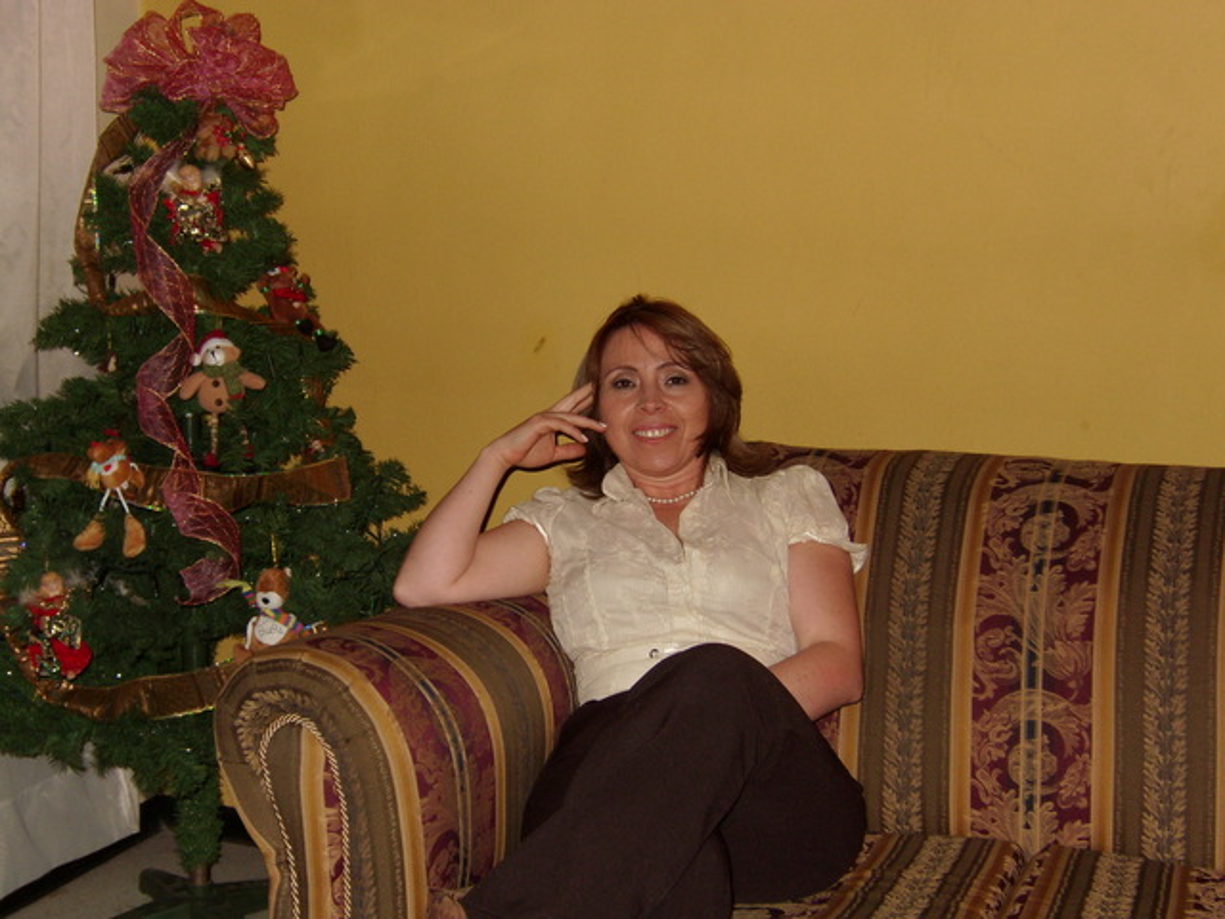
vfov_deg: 29.1
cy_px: 460
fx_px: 1769
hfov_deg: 38.2
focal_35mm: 50
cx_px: 612
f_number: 3.7
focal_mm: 8.3
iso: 100
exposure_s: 1/45
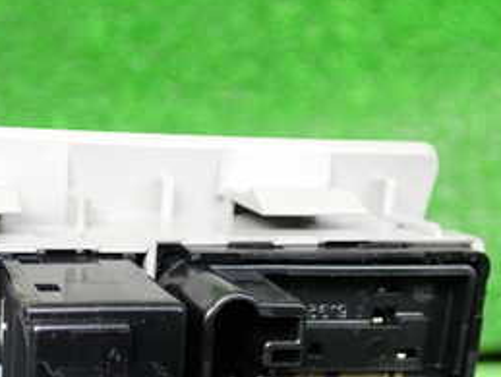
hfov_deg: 25.3
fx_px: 1072
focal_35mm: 74
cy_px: 363
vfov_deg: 19.5
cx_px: 29
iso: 200
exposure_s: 1/100
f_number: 2.4
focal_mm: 5.79
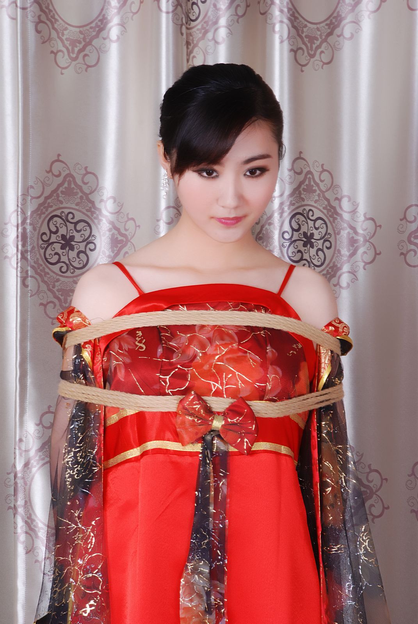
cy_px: 312
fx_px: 2214
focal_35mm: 128
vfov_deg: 16.1
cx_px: 209
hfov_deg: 10.8
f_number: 11
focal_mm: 85
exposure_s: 1/8
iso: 100
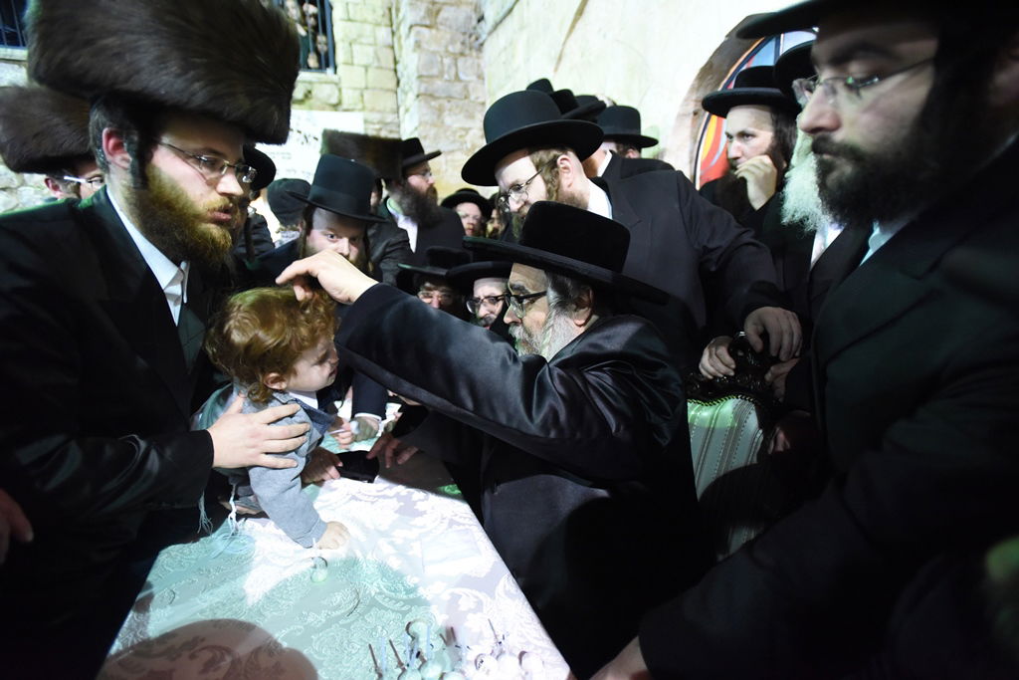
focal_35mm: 17
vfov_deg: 70.5
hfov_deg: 93.3
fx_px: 481
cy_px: 340
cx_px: 510
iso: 5000
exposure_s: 1/50
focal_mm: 17
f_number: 2.8
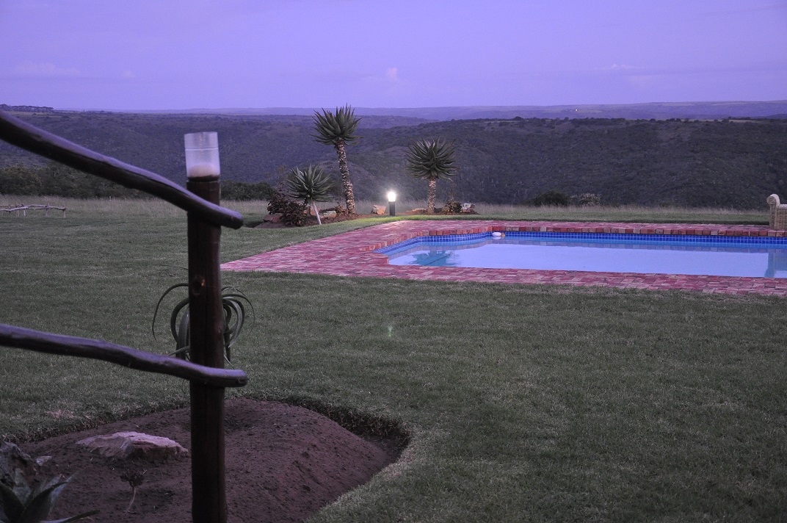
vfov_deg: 25.7
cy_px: 262
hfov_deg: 37.9
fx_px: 1146
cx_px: 394
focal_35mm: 52
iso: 1400
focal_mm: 35
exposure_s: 1/8
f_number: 4.5
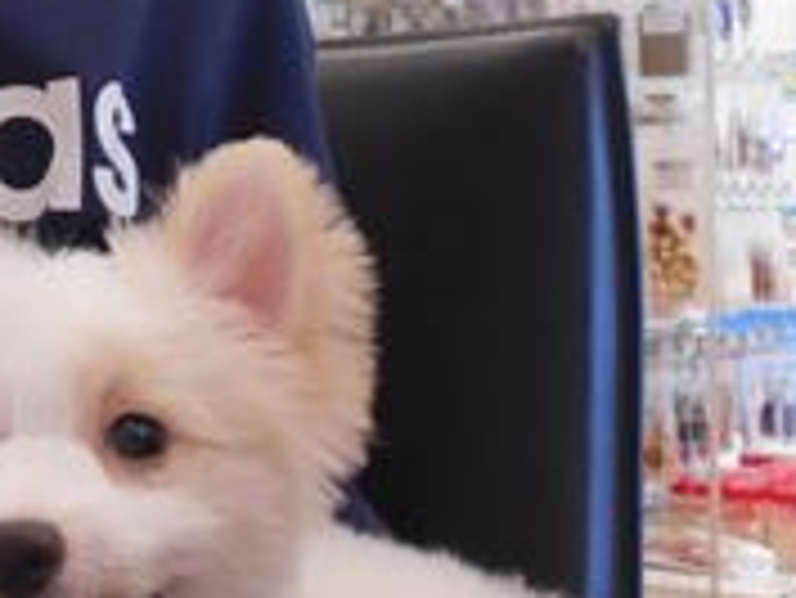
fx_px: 2025
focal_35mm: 88
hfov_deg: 21.5
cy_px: 76
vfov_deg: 16.6
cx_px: 13
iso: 180
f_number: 3.2
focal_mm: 4.6
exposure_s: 1/30
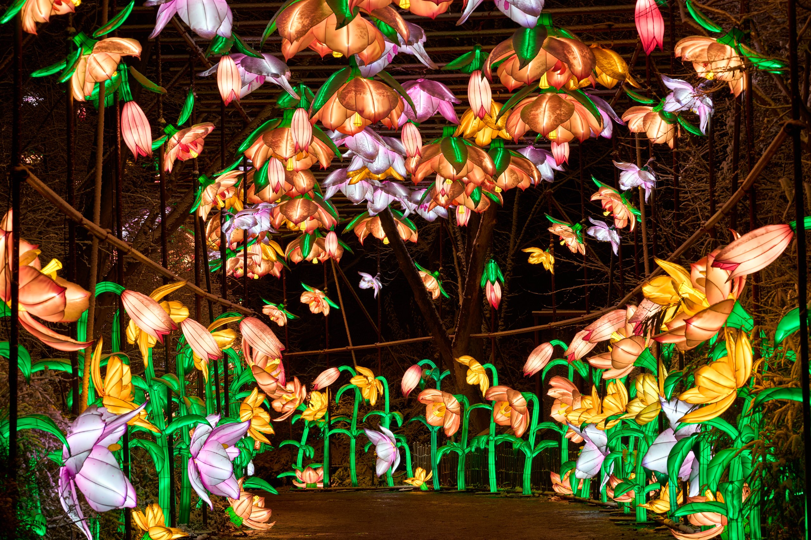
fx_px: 2433
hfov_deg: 18.9
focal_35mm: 108
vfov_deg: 12.7
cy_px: 270
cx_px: 406
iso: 100
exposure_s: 1/8
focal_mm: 108
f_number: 8
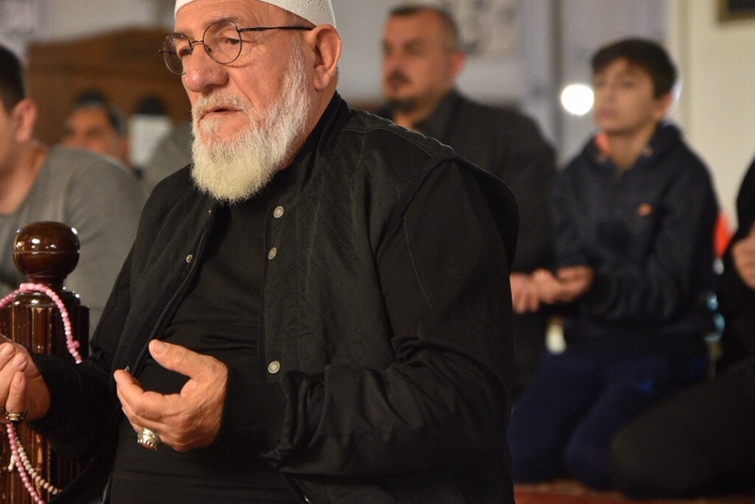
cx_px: 225
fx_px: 2329
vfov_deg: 12.3
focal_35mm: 111
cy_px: 148
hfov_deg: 18.3
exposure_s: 1/40
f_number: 2.8
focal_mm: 70
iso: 1000
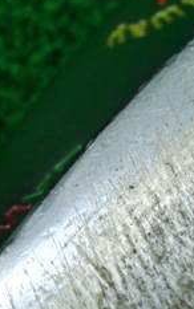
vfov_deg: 16.6
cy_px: 236
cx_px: 203
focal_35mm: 125
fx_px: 1055
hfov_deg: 10.4
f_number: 3.7
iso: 320
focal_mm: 7.54
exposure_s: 1/80
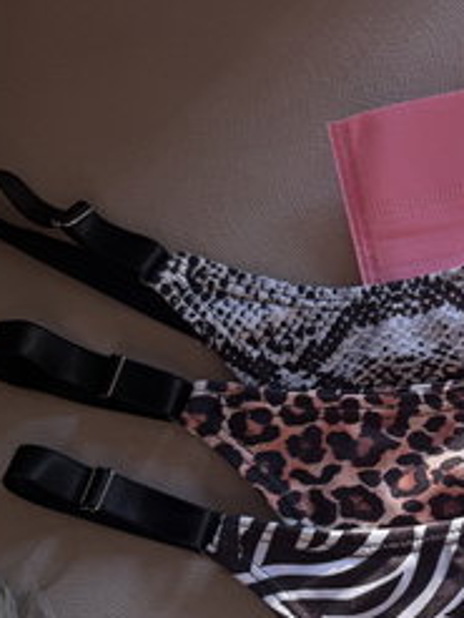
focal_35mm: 52
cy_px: 566
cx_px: 429
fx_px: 928
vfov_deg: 34.5
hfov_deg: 27.0
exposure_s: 1/121
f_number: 1.78
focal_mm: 6.76
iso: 64
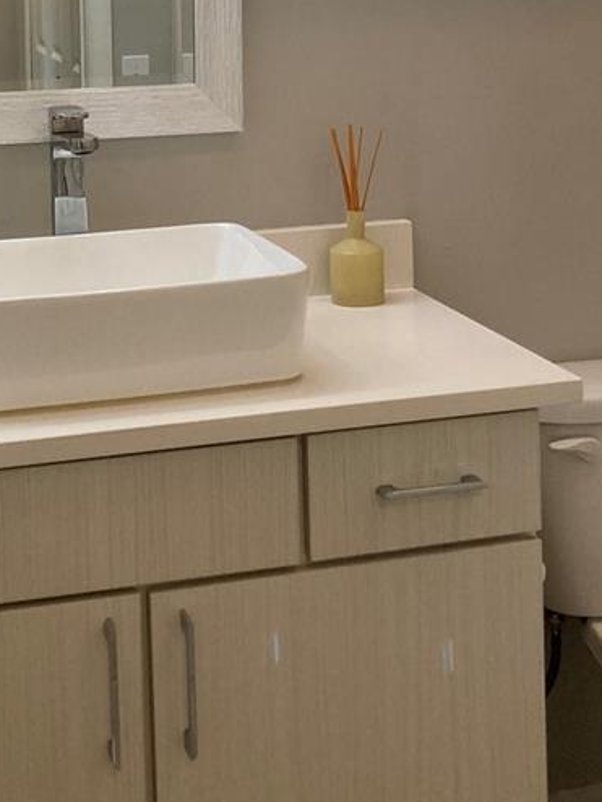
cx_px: 240
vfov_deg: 27.2
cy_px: 34
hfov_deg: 21.6
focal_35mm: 68
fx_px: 1575
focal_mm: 3.99
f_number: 1.8
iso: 80
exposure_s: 1/120
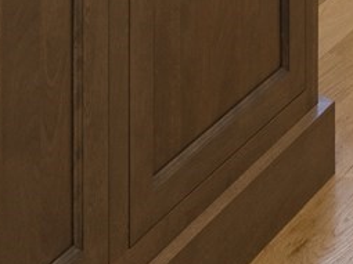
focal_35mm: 116
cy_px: -501
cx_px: 224
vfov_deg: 9.9
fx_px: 1182
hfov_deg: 17.0
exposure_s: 1/10
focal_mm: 15
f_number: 8
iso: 320
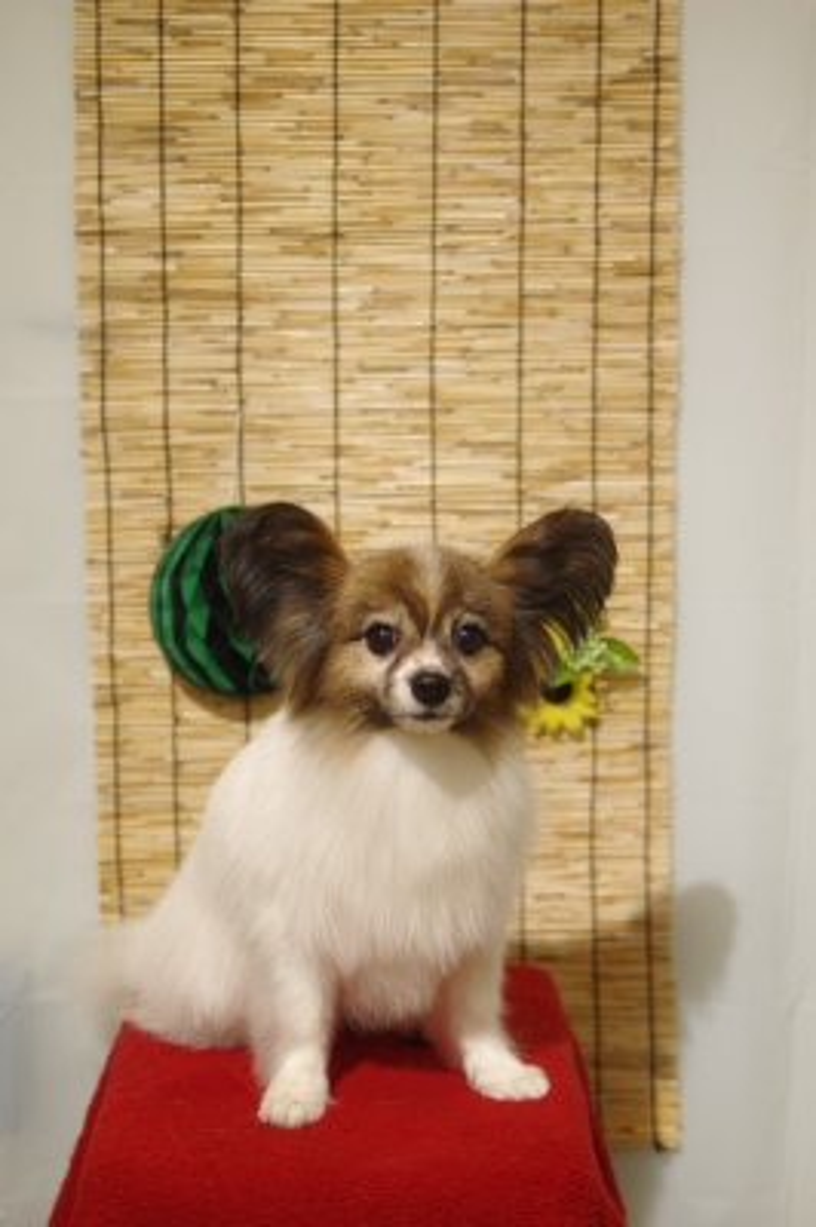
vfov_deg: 27.0
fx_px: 2554
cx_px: 408
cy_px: 614
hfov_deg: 18.2
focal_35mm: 75
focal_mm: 50
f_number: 2.8
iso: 320
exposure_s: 1/125
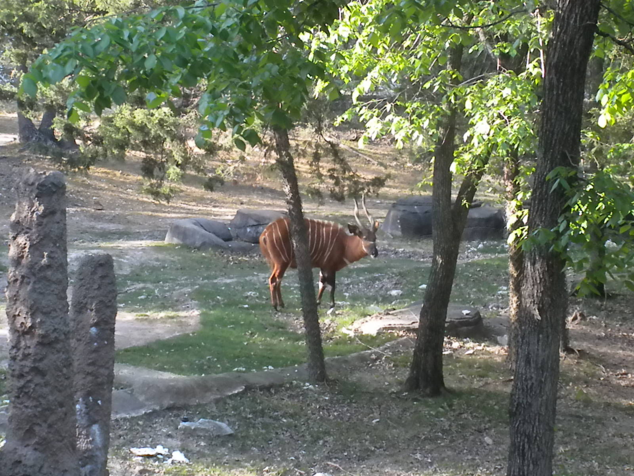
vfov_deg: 12.5
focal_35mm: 119
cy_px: 238
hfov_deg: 16.6
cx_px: 317
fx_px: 2180
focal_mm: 21
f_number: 5.1
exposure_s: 1/173
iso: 640
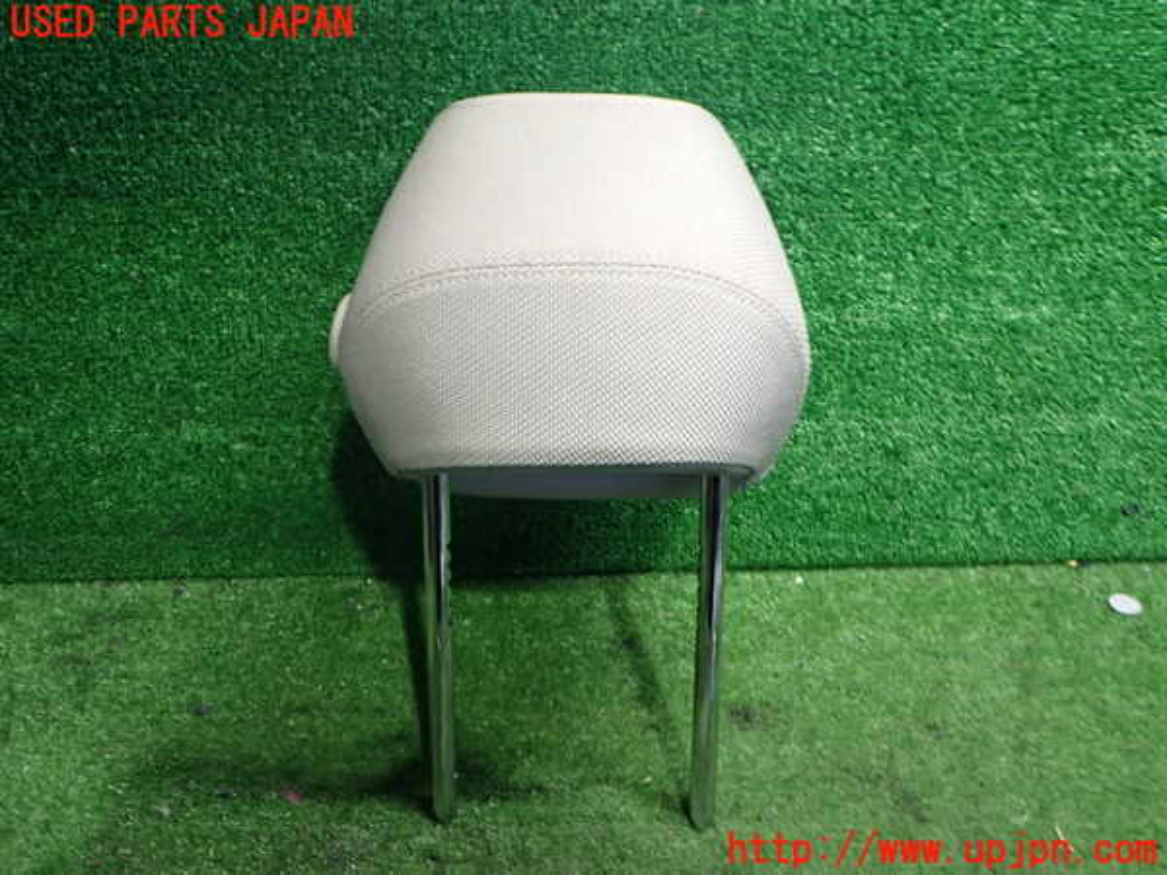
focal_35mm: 30
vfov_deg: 46.8
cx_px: 584
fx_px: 1011
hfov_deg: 60.0
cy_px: 438
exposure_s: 1/30
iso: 400
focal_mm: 5.4
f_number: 2.3
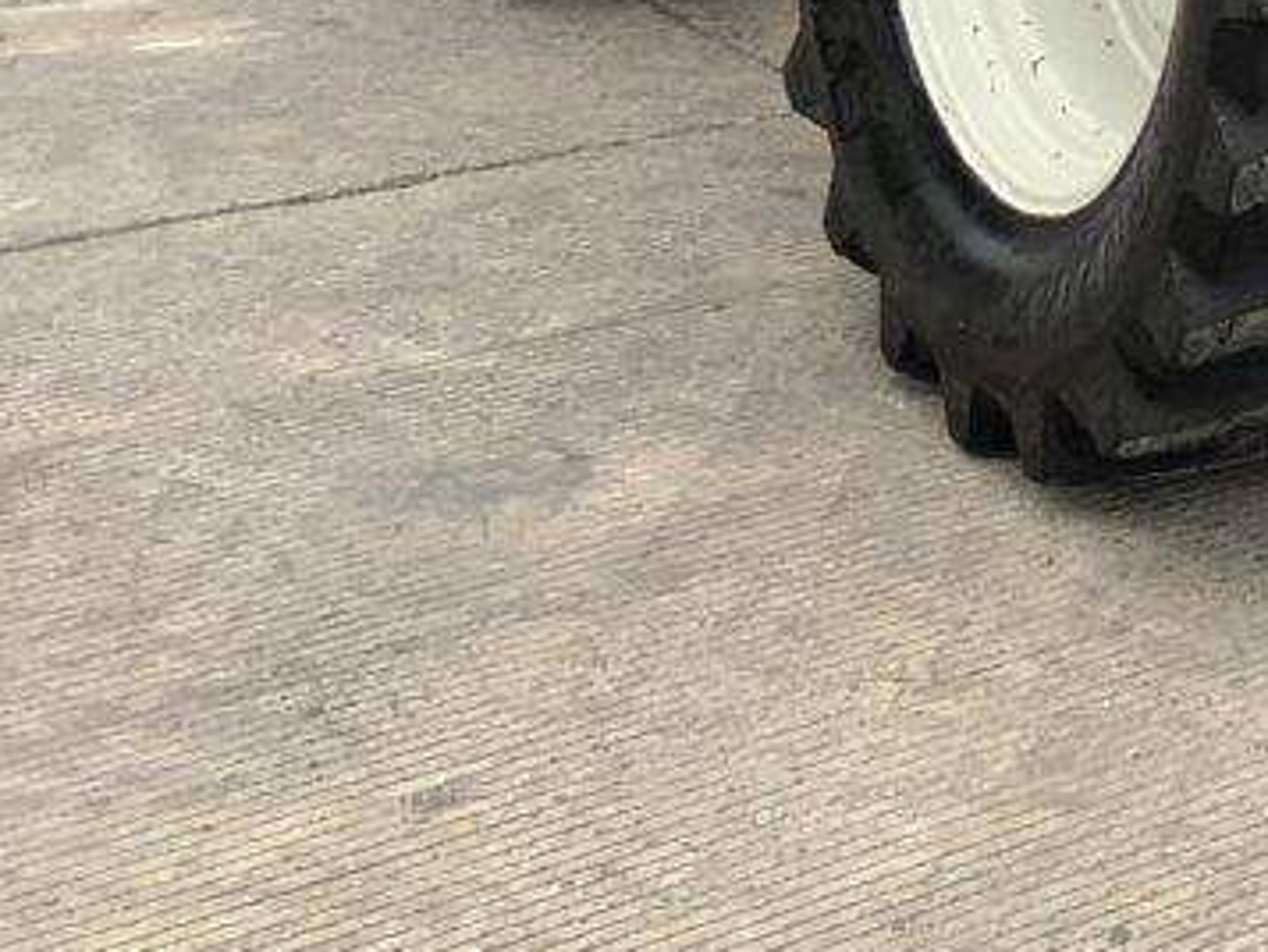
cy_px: -647
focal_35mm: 104
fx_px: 3811
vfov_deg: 13.1
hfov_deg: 17.1
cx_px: 1897
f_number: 1.8
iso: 16
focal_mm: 3
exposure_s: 1/130
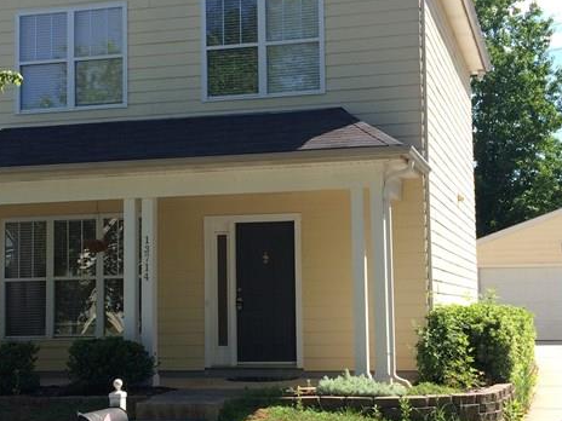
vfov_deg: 22.9
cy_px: 220
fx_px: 1039
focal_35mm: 64
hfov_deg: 30.3
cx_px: 282
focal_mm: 4.15
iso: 32
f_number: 2.2
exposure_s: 1/1080
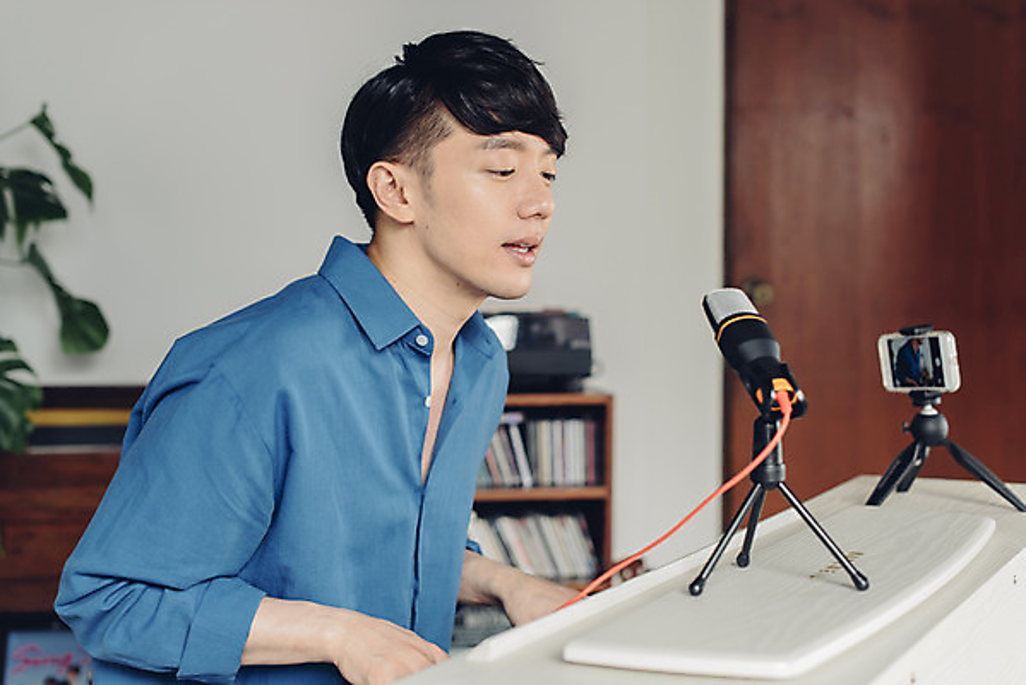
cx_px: 513
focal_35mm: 50
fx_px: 1426
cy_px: 342
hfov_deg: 39.6
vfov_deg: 27.0
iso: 320
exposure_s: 1/100
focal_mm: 50
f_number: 2.8
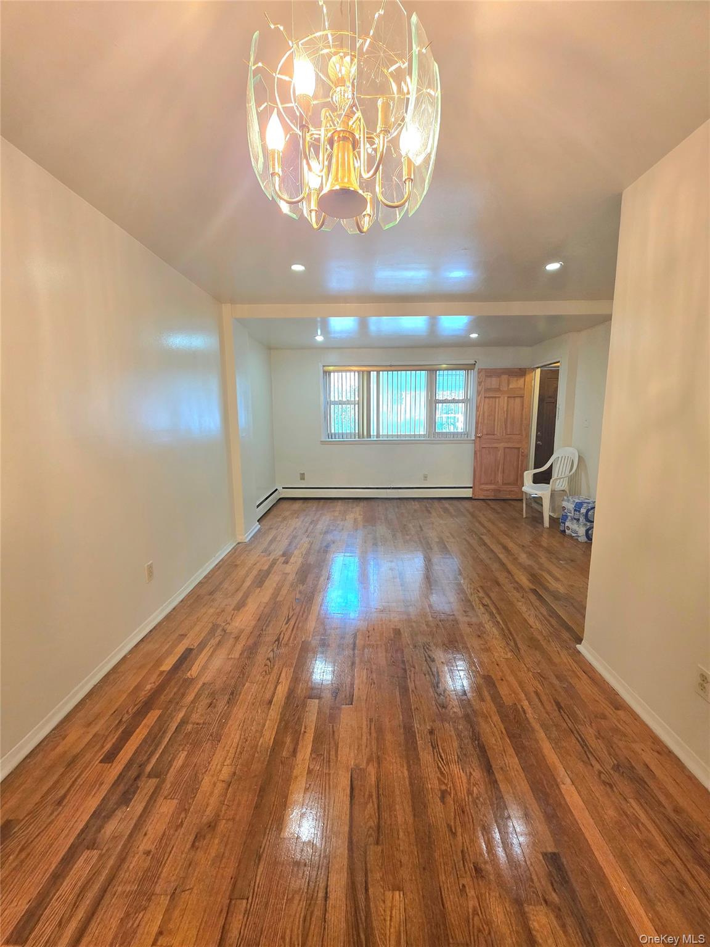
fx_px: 356
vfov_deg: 106.2
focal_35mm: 13
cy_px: 474
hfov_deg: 89.9
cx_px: 355
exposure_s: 1/60.2
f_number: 1.9
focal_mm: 2.2
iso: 250
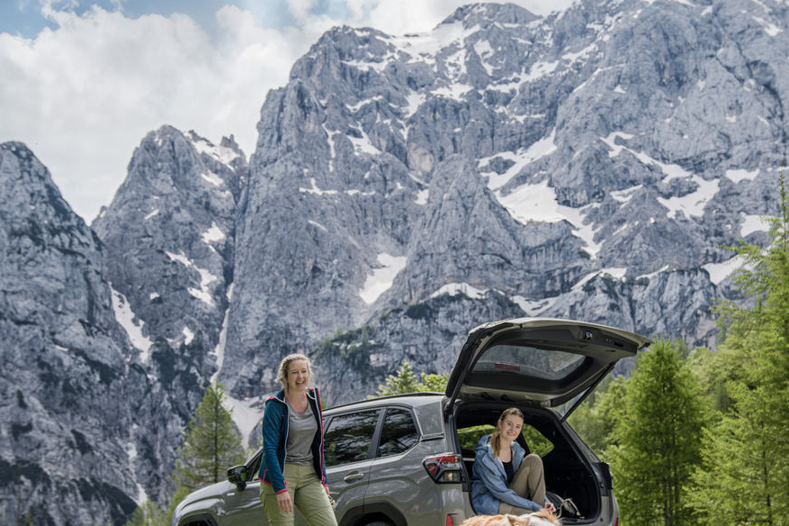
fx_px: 1183
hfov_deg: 36.8
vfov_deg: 25.0
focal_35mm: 54
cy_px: 325
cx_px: 462
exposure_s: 1/800
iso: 125
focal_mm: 37
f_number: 4
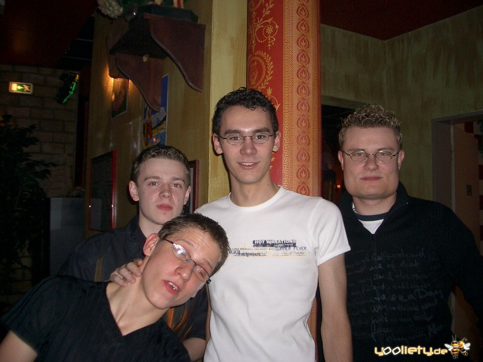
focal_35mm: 35
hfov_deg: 52.6
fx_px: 488
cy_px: 181
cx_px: 242
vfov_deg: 40.7
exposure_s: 1/40
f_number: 2.6
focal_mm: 5.8
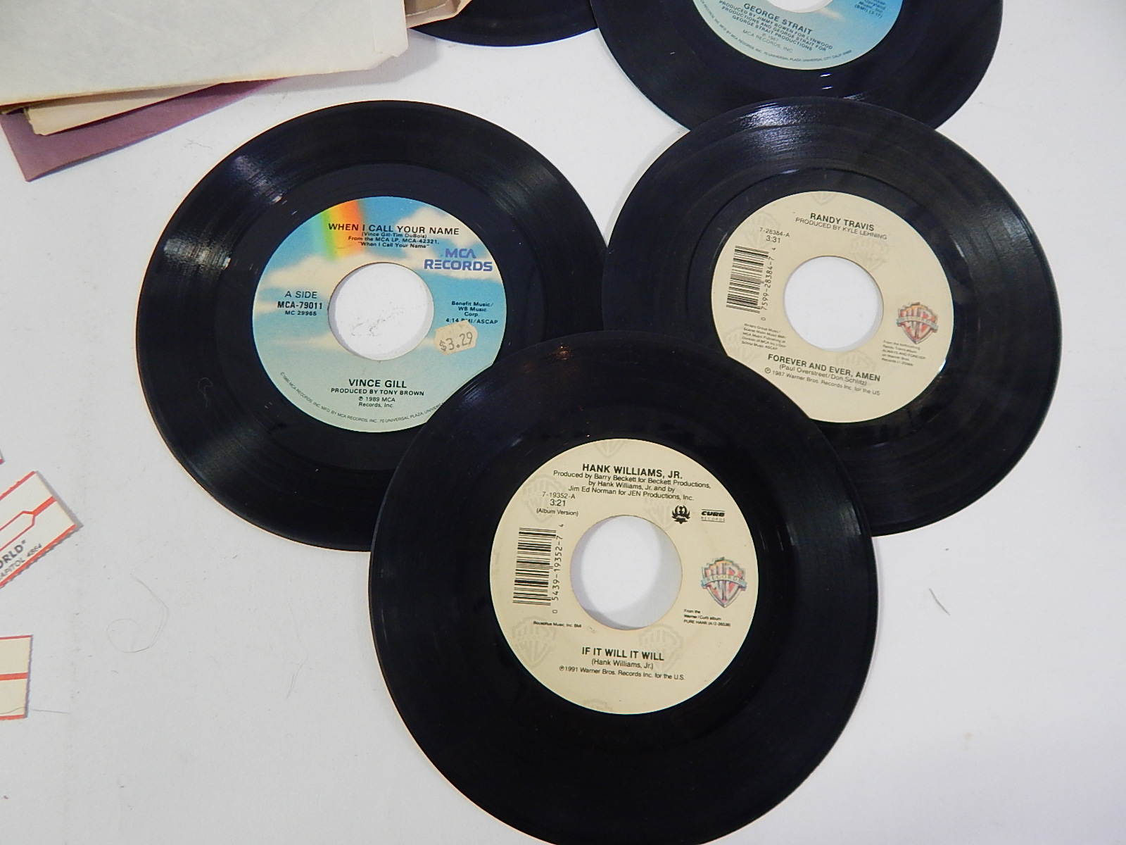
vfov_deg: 61.1
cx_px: 563
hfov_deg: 76.4
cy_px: 422
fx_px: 716
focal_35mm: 22
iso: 200
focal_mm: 4
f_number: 3
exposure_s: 1/30
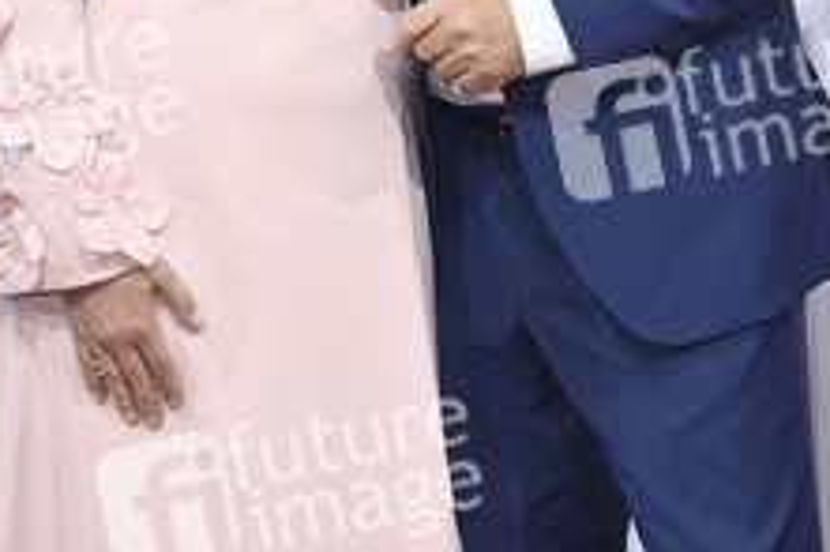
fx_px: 2834
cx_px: 398
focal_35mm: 123
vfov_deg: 11.0
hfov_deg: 16.7
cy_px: -75
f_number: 5.6
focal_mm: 68
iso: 800
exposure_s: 1/200
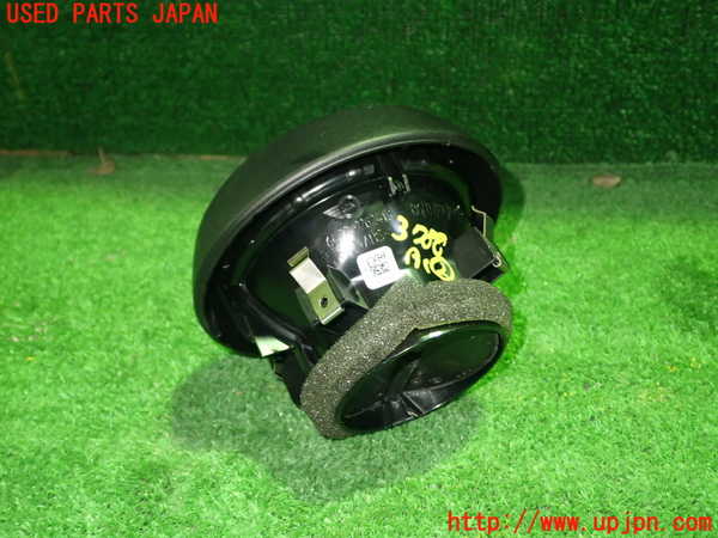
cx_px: 359
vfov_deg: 39.7
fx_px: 747
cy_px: 269
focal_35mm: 36
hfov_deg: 51.4
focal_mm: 6.37
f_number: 2.5
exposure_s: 1/20
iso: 800
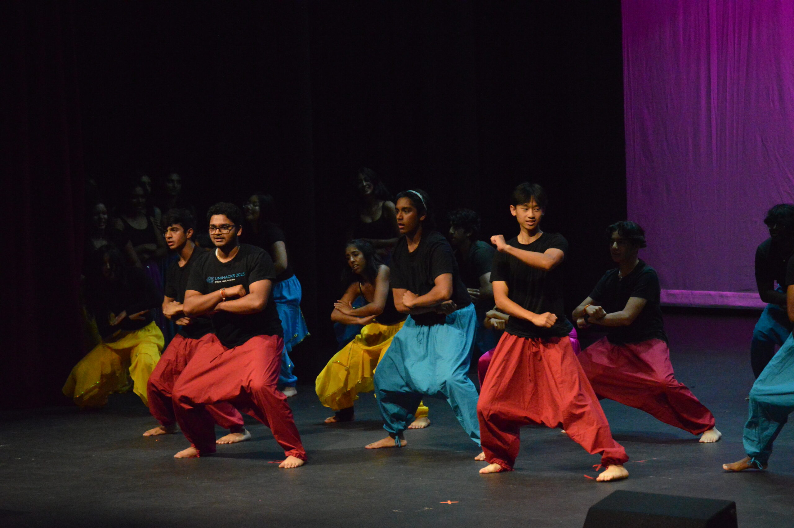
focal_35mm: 135
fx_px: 2975
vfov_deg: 10.1
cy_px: 264
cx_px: 397
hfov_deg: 15.2
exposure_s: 1/400
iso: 6400
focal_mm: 90
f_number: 4.5
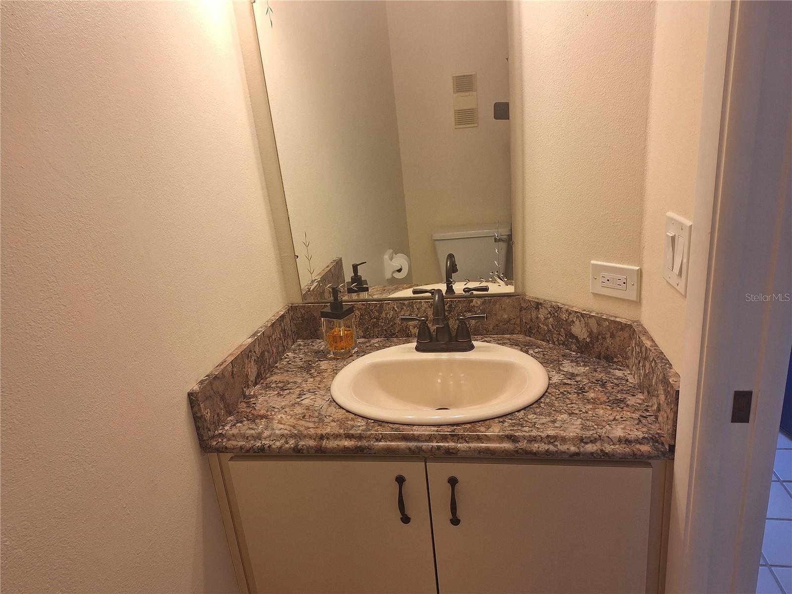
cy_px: 297
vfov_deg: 58.9
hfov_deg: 73.9
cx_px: 396
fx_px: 526
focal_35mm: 23
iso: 80
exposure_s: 1/60
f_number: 1.8
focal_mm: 5.54
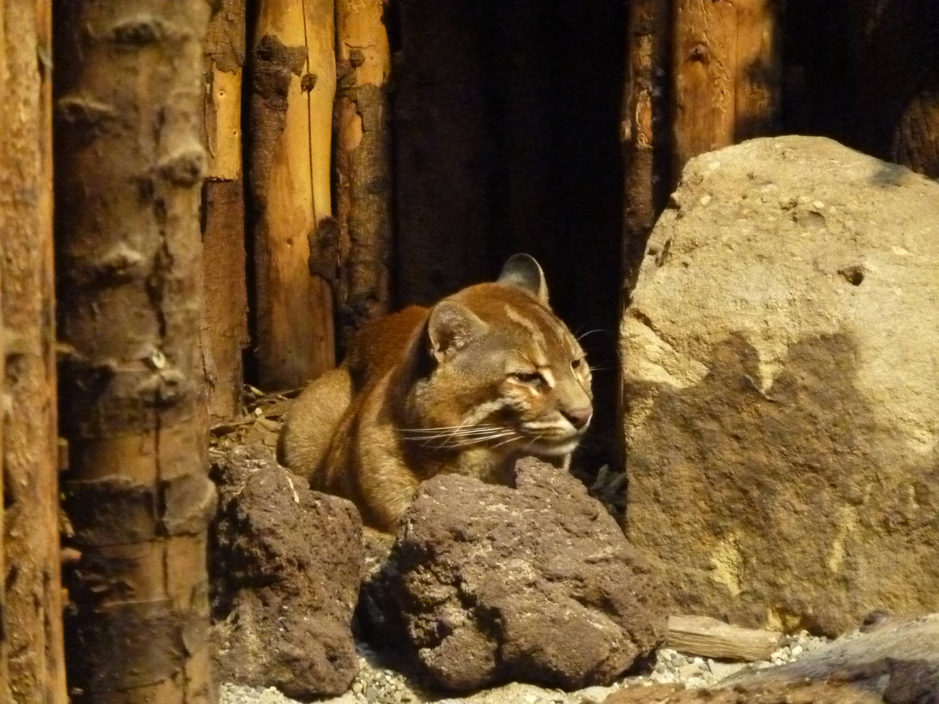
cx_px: 470
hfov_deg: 9.4
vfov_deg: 7.1
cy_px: 352
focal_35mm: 210
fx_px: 5696
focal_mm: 34.4
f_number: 4.6
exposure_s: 1/15
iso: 1600
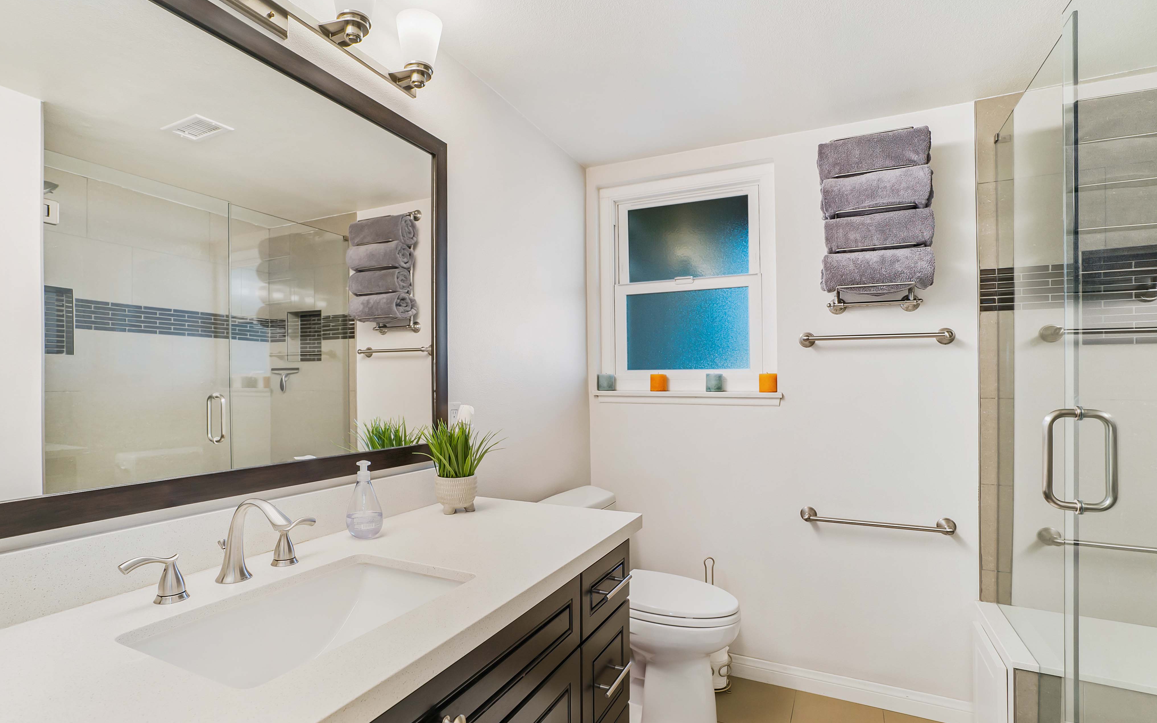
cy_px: 362
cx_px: 557
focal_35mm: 17
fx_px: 536
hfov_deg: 94.3
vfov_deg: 68.0
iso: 800
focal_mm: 16
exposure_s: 1/400
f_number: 7.1
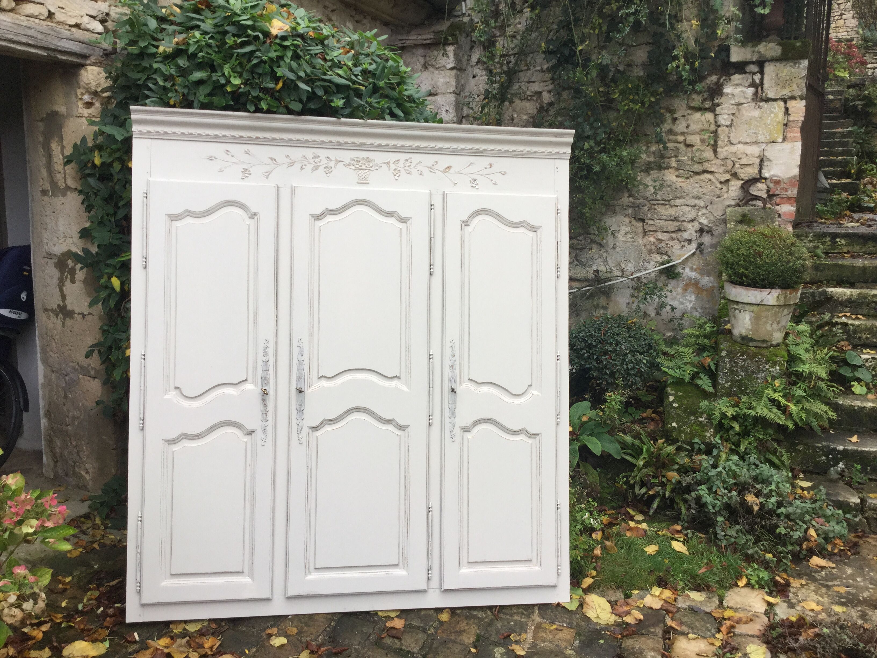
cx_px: 438
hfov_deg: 58.4
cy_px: 329
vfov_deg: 45.4
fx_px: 785
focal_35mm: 31
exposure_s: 1/100
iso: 40
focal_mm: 3.3
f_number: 2.4
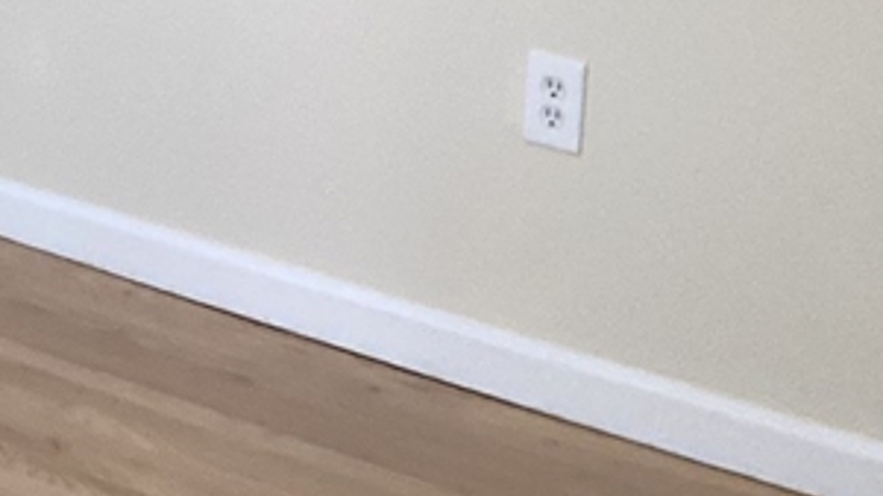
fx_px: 2691
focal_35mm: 115
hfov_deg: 16.5
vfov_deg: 10.1
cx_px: -540
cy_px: -320
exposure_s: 1/60
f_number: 2.4
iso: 200
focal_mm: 3.3
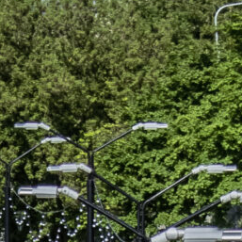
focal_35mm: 698
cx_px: -48
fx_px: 5523
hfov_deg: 2.5
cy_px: 513
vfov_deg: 2.5
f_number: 5.6
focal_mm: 55
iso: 200
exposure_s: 1/800
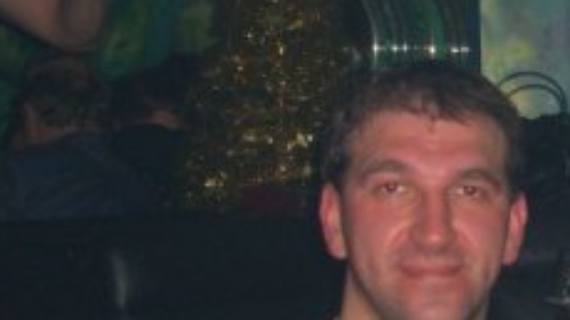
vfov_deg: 7.4
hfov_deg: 12.9
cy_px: 387
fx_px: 2447
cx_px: 689
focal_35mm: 162
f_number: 3.6
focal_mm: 11.8
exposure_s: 1/60
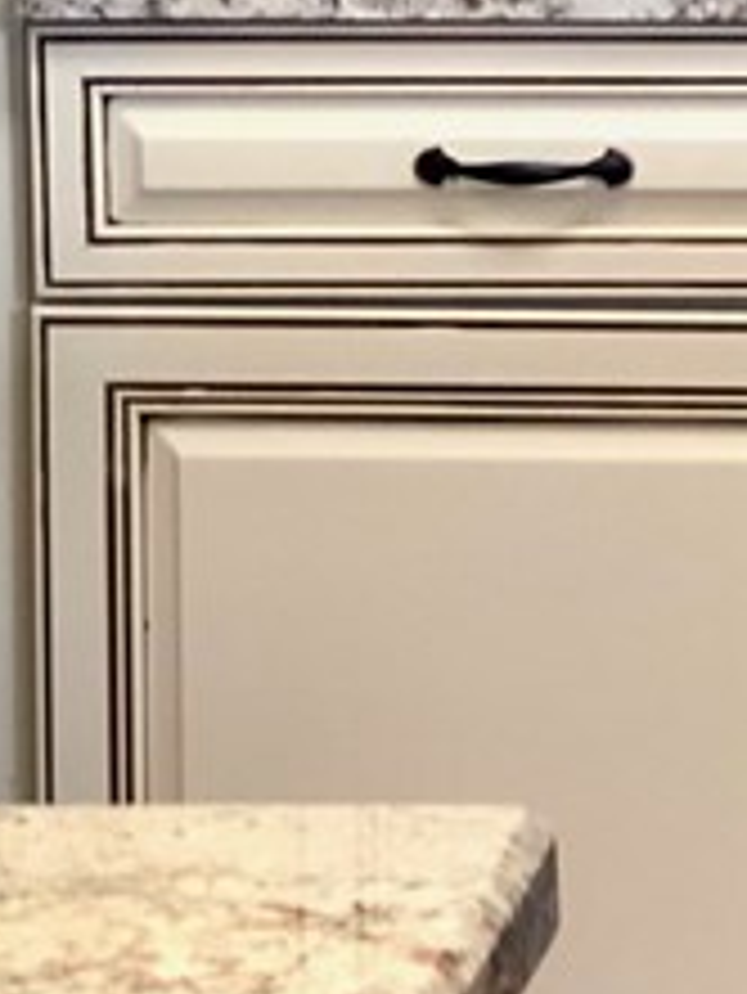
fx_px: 7589
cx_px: 1656
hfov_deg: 5.5
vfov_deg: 7.4
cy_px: -247
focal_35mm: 264
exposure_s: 1/60
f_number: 2.8
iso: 200
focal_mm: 6.6
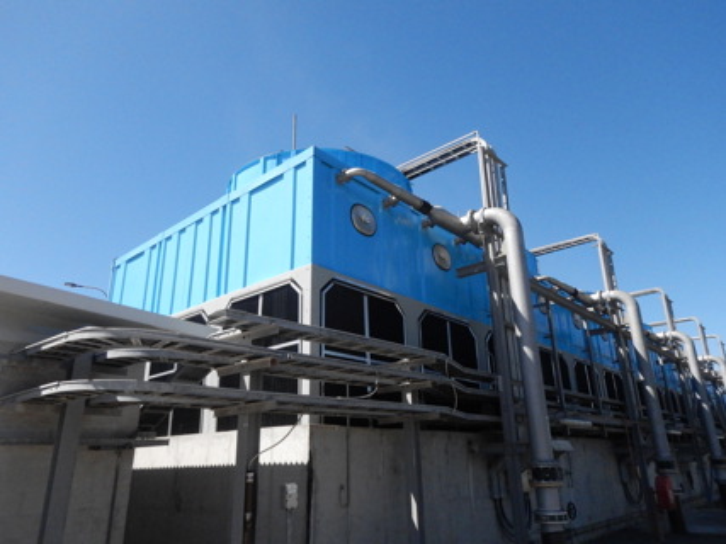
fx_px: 503
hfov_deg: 71.6
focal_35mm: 24
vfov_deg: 56.8
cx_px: 363
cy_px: 272
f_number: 8.2
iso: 800
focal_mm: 4.3
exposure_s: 1/1250
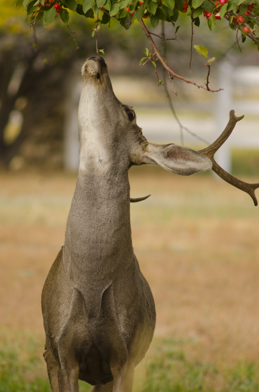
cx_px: 130
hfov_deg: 3.0
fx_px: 4877
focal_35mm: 450
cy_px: 196
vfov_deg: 4.6
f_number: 5.6
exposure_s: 1/250
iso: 100
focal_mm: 300
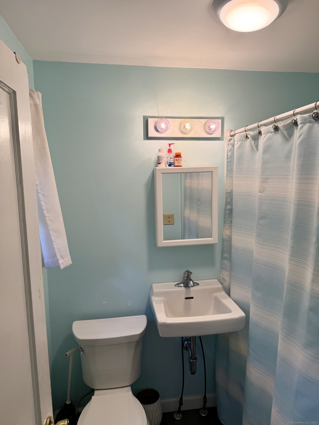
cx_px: 160
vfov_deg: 71.6
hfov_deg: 56.8
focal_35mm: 24
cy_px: 212
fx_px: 295
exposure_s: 1/188
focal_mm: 6.76
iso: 100
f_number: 1.78
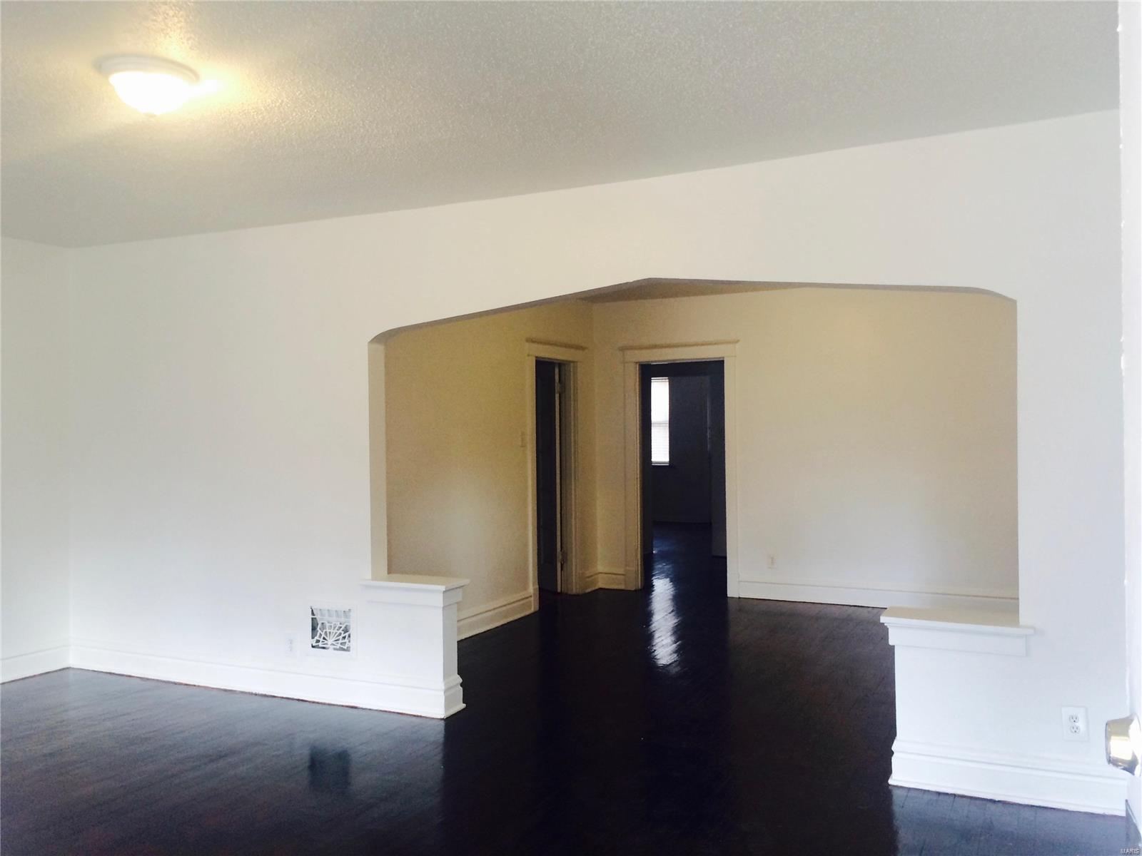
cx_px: 571
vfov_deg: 48.2
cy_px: 428
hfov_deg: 61.7
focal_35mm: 29
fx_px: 957
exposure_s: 1/30
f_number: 2.2
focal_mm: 4.15
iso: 64
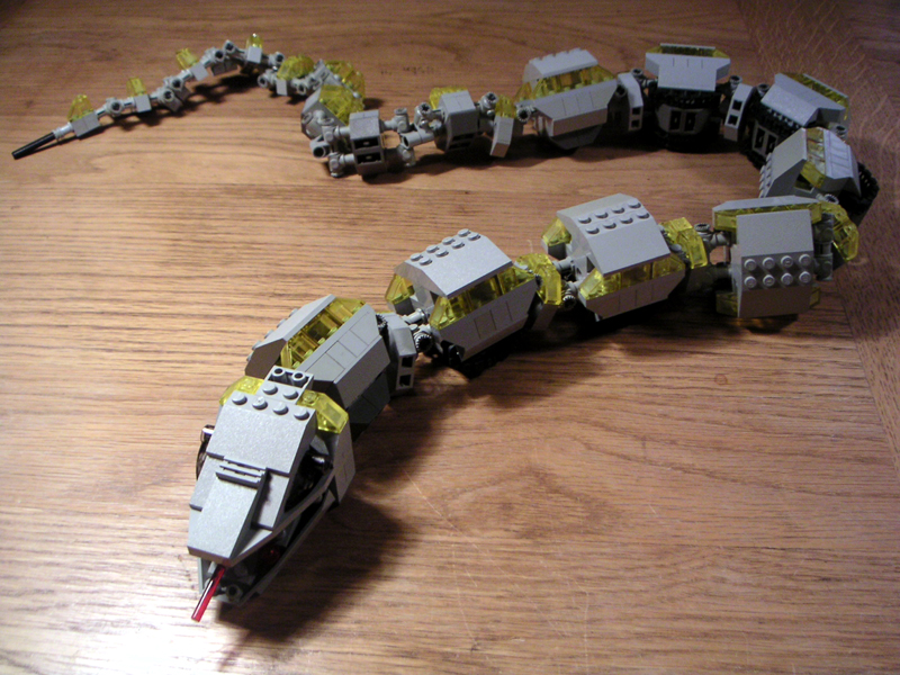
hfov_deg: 50.1
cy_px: 338
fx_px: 962
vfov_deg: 38.7
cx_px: 450
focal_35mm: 37
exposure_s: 1/20
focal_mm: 5.7
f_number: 2.8
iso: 100
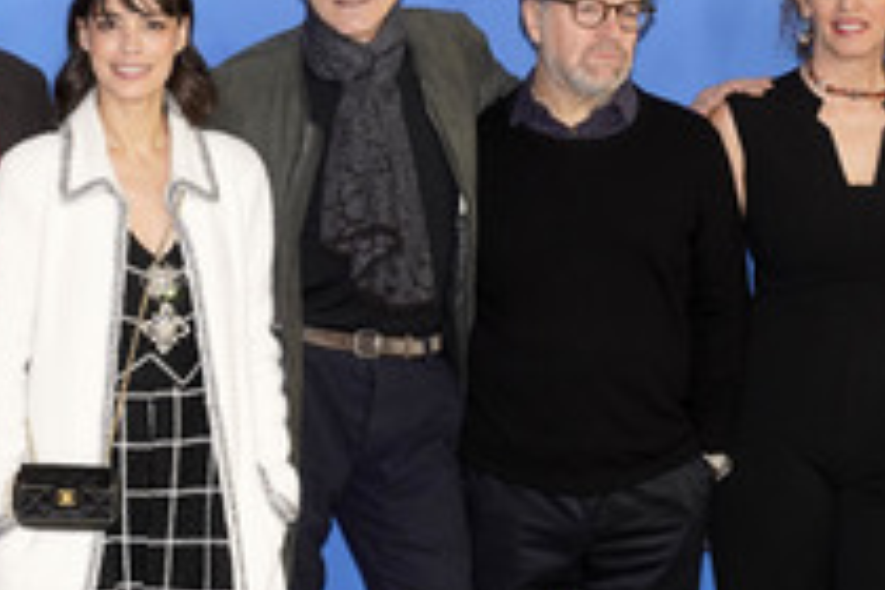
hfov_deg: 17.6
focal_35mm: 116
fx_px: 2851
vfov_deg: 11.8
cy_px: 308
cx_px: 381
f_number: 4.5
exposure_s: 1/200
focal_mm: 54
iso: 1600
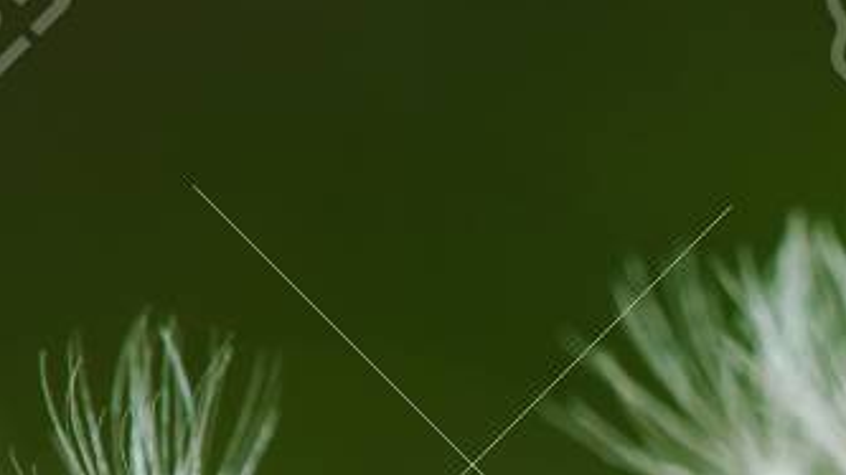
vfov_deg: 2.3
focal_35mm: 521
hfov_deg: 4.1
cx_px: 1405
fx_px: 11684
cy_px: 840
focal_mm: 85
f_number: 7.1
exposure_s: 1/200
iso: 100
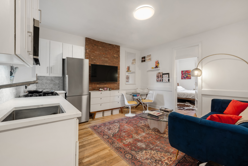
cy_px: 81
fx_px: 103
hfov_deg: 100.4
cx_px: 121
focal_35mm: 15
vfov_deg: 77.4
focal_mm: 14
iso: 400
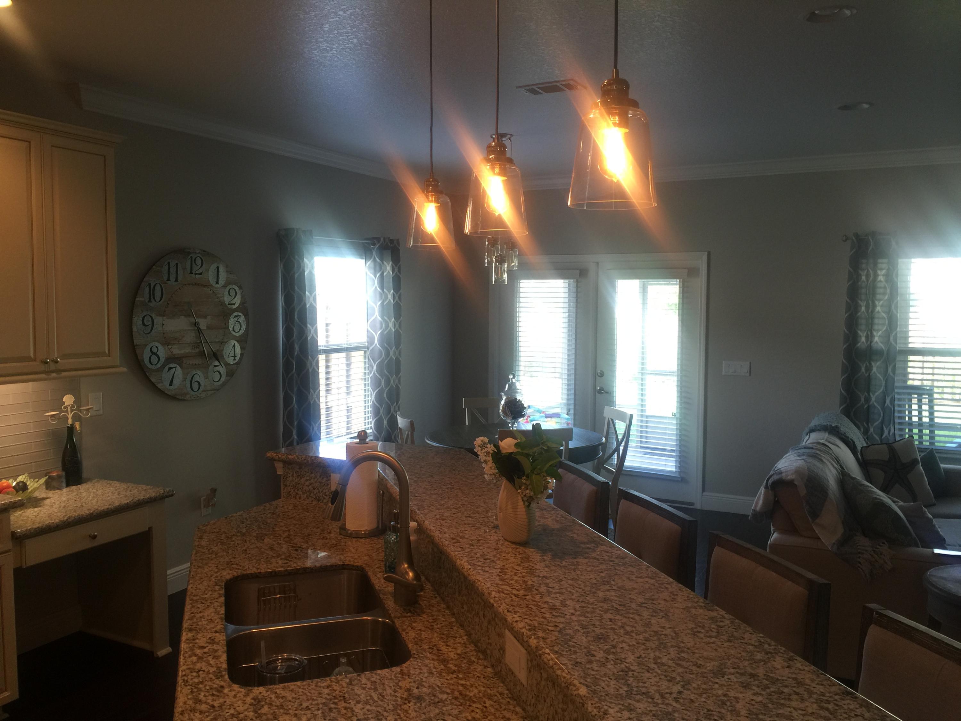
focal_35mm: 29
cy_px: 360
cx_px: 480
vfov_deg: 48.2
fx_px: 805
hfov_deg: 61.7
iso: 32
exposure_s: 1/15
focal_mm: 4.15
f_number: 2.2
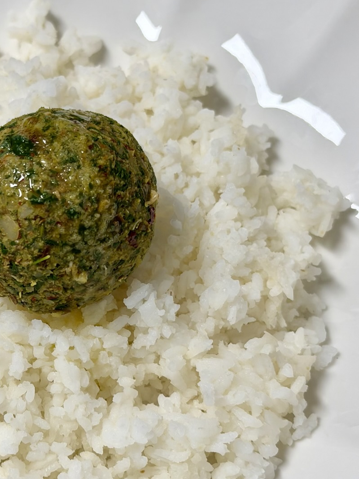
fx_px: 1245
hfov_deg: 16.3
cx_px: 57
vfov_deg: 21.8
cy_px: 268
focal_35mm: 90
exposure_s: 1/60
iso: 50
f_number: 1.78
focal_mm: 6.76
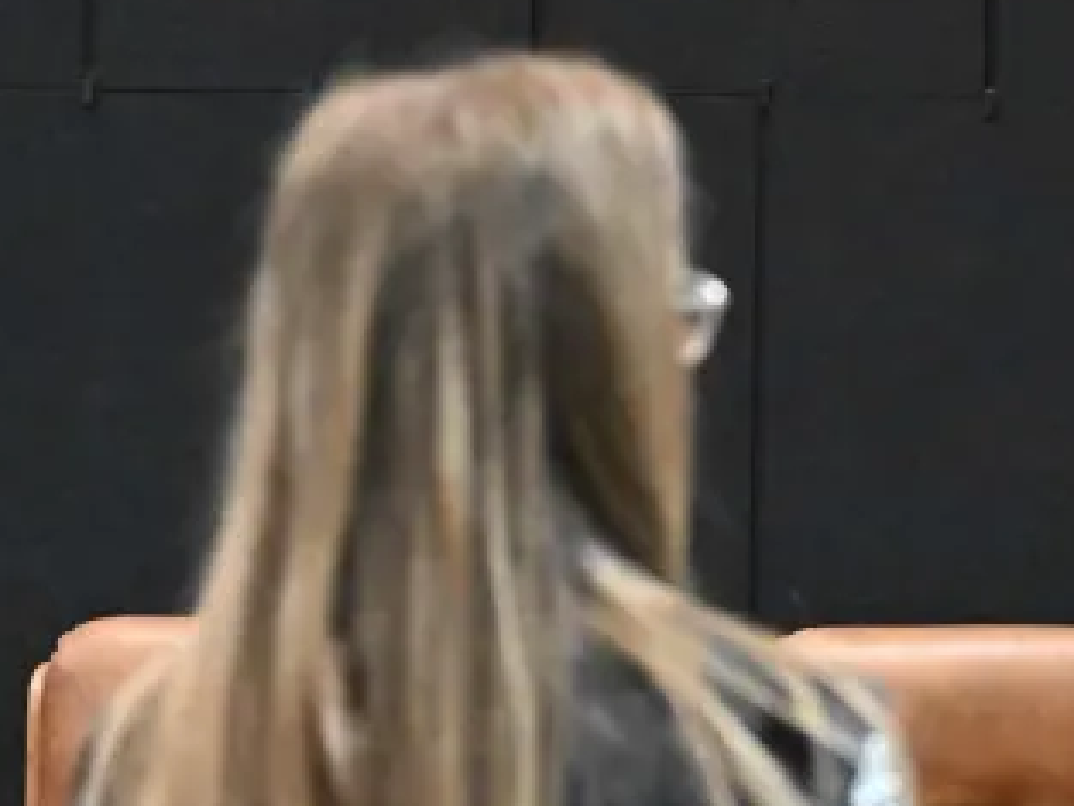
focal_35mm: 369
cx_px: 830
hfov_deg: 5.4
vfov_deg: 4.0
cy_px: 388
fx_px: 11453
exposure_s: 1/60
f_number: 4.5
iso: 12800
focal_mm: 100
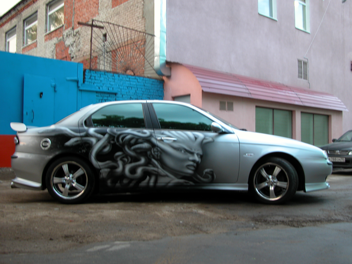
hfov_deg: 47.9
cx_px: 176
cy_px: 132
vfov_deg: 36.8
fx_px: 397
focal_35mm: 39
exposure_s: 1/4.6
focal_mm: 10
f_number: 2.9
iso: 100
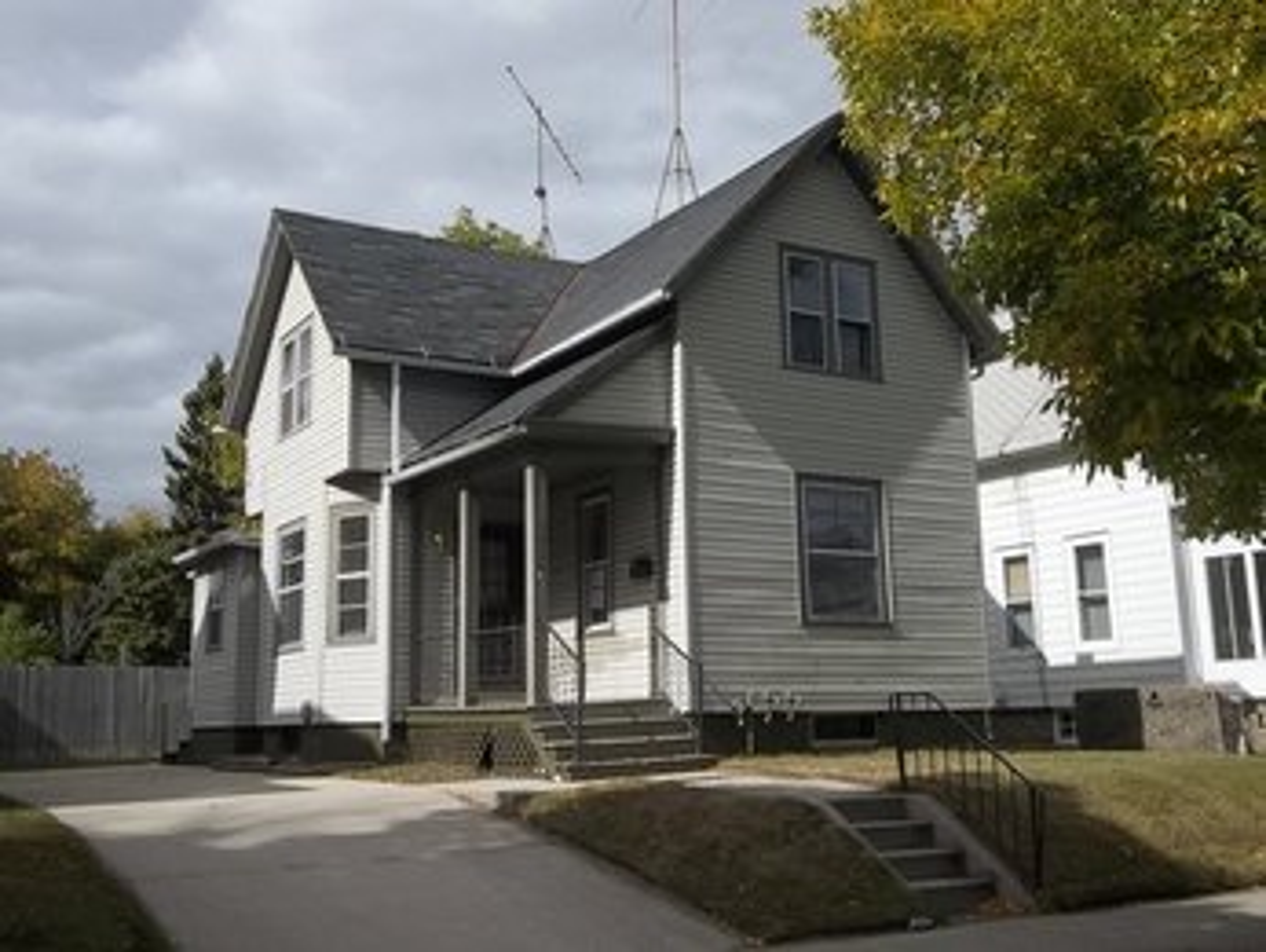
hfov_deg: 50.1
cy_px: 476
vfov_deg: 38.7
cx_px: 633
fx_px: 1354
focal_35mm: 37
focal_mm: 6.6
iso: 80
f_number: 10.1
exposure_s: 1/160
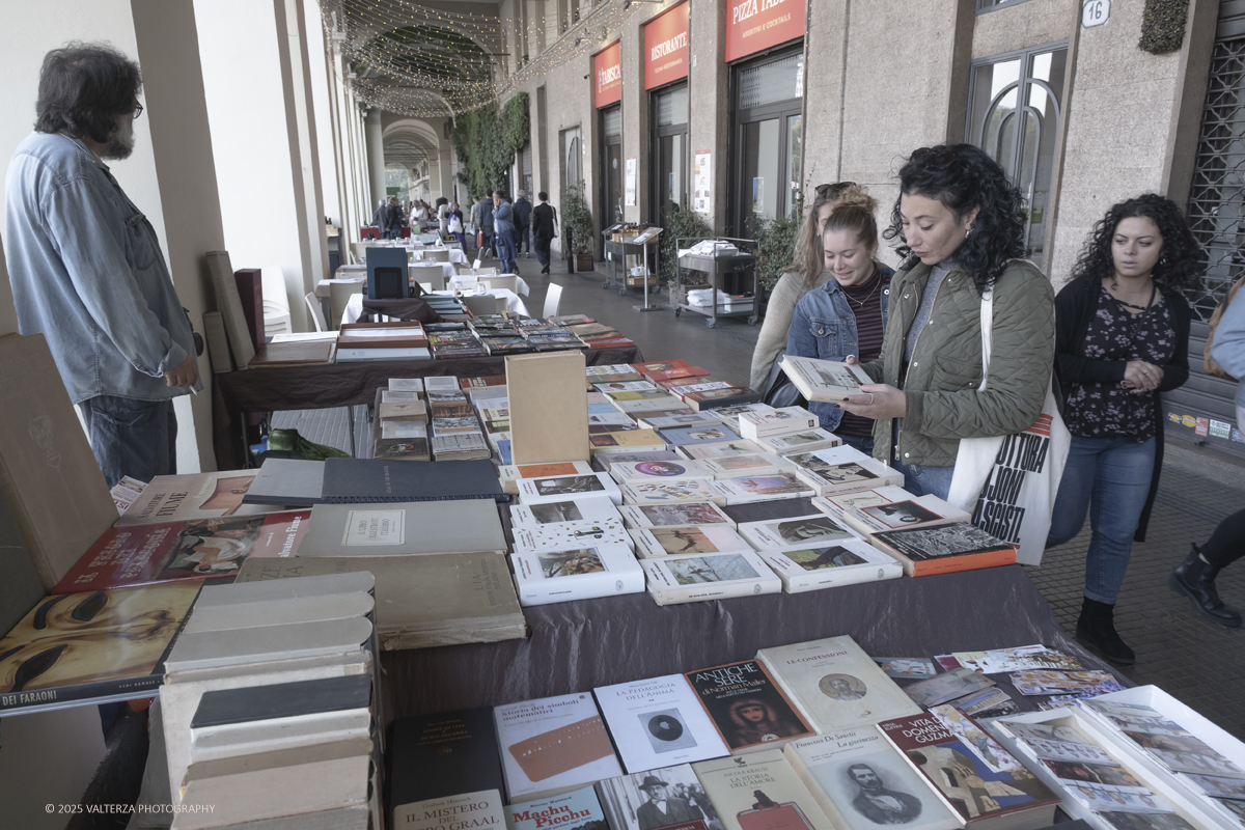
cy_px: 415
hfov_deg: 73.7
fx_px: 830
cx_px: 622
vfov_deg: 53.1
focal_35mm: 24
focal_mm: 16
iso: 640
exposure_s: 1/125
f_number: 4.5
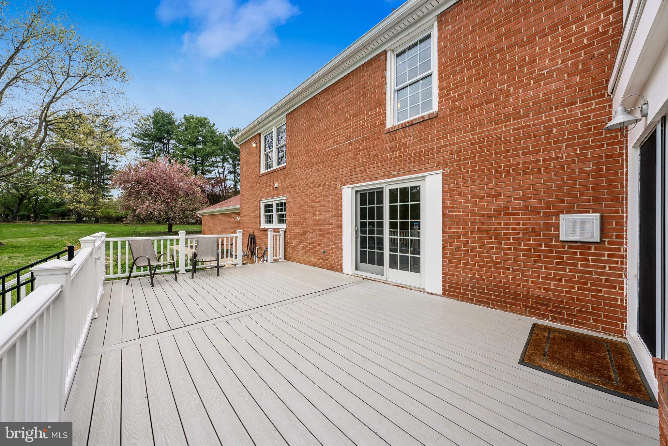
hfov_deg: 112.6
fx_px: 223
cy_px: 223
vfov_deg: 90.1
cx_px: 334
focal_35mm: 12
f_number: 7.1
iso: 80
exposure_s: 1/100
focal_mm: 12
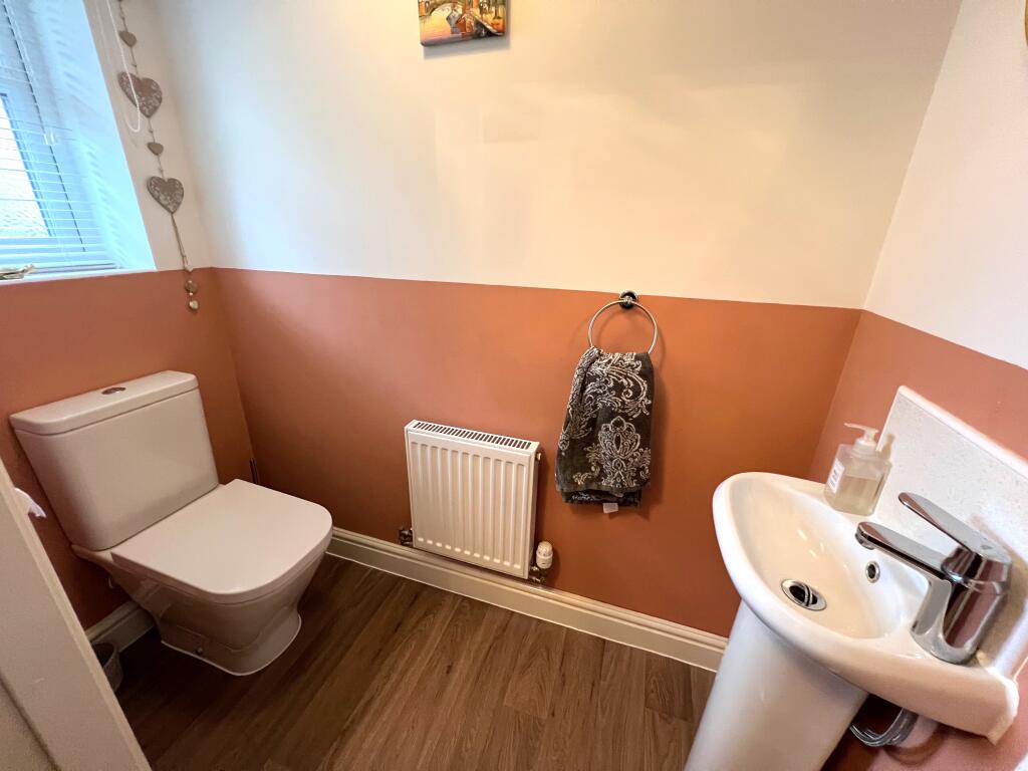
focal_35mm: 13
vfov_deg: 89.9
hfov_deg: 106.2
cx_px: 514
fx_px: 386
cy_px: 386
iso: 500
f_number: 1.8
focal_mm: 1.57
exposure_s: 1/50
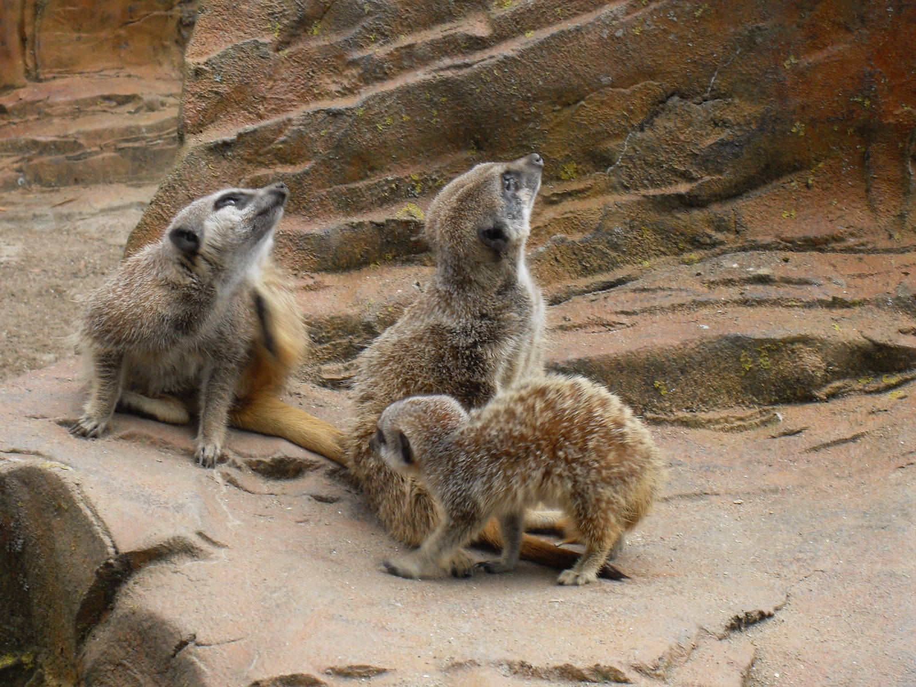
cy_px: 344
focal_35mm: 111
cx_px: 458
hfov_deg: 17.7
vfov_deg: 13.3
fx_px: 2937
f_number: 5.2
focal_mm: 18.1
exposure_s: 1/90
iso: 100
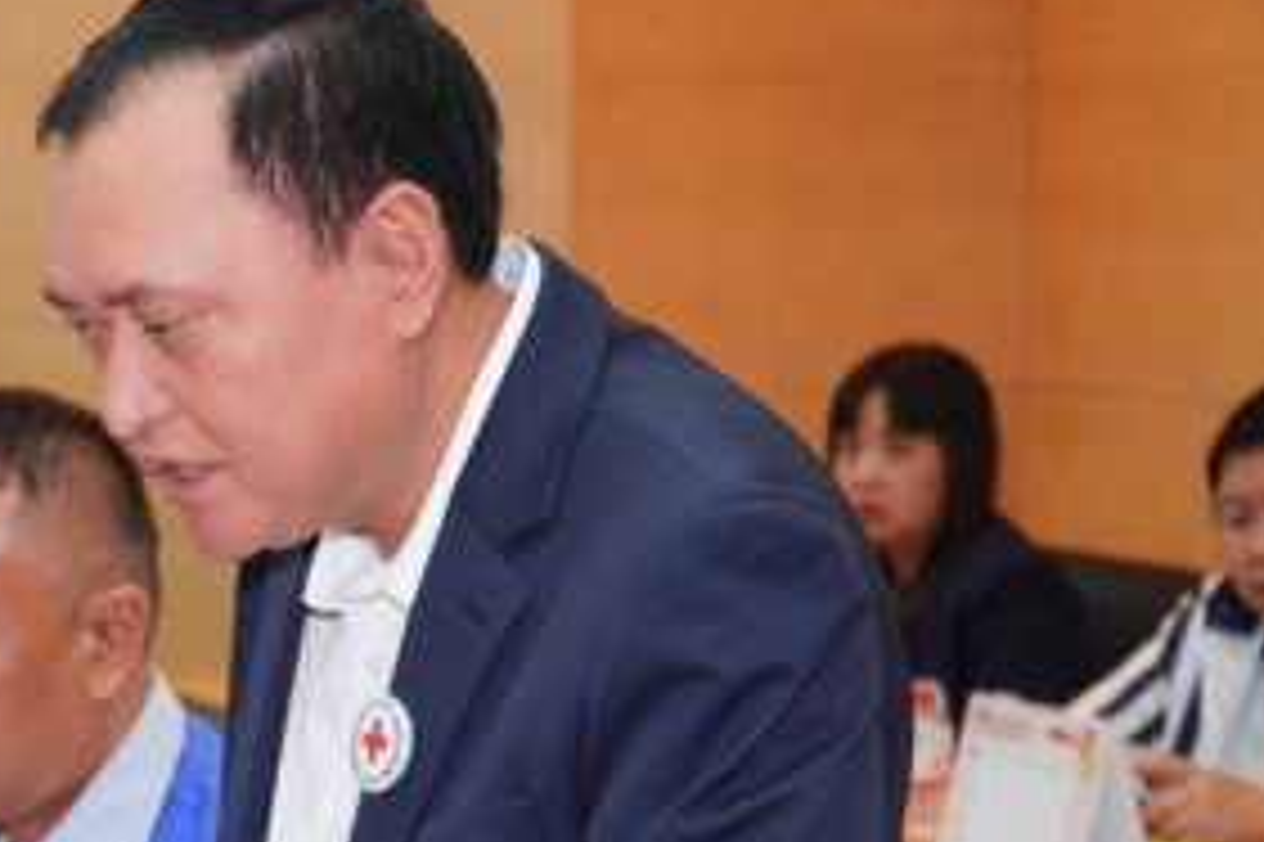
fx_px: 3932
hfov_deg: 17.8
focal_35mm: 112
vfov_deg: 12.2
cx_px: -18
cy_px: 626
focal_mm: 35
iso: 1000
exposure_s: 1/125
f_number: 4
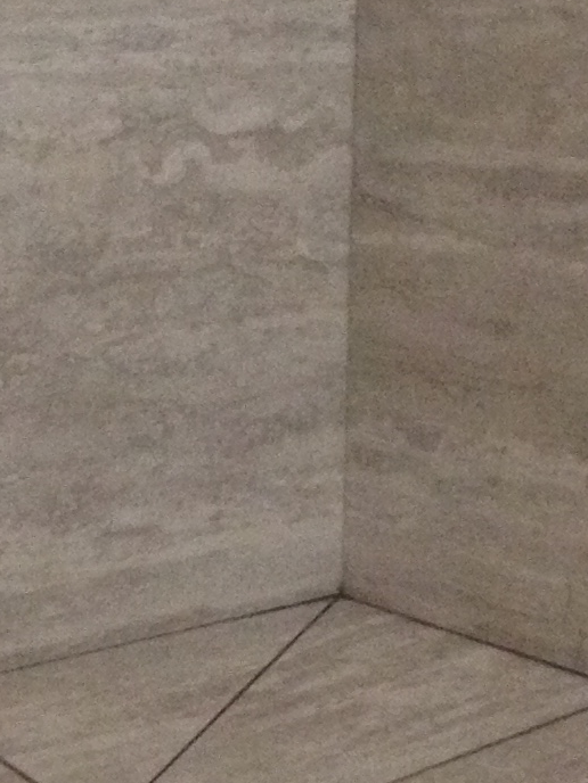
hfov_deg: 8.9
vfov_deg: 11.9
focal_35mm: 166
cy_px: 609
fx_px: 3760
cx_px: 125
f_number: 2.4
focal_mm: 4.28
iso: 250
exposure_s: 1/20
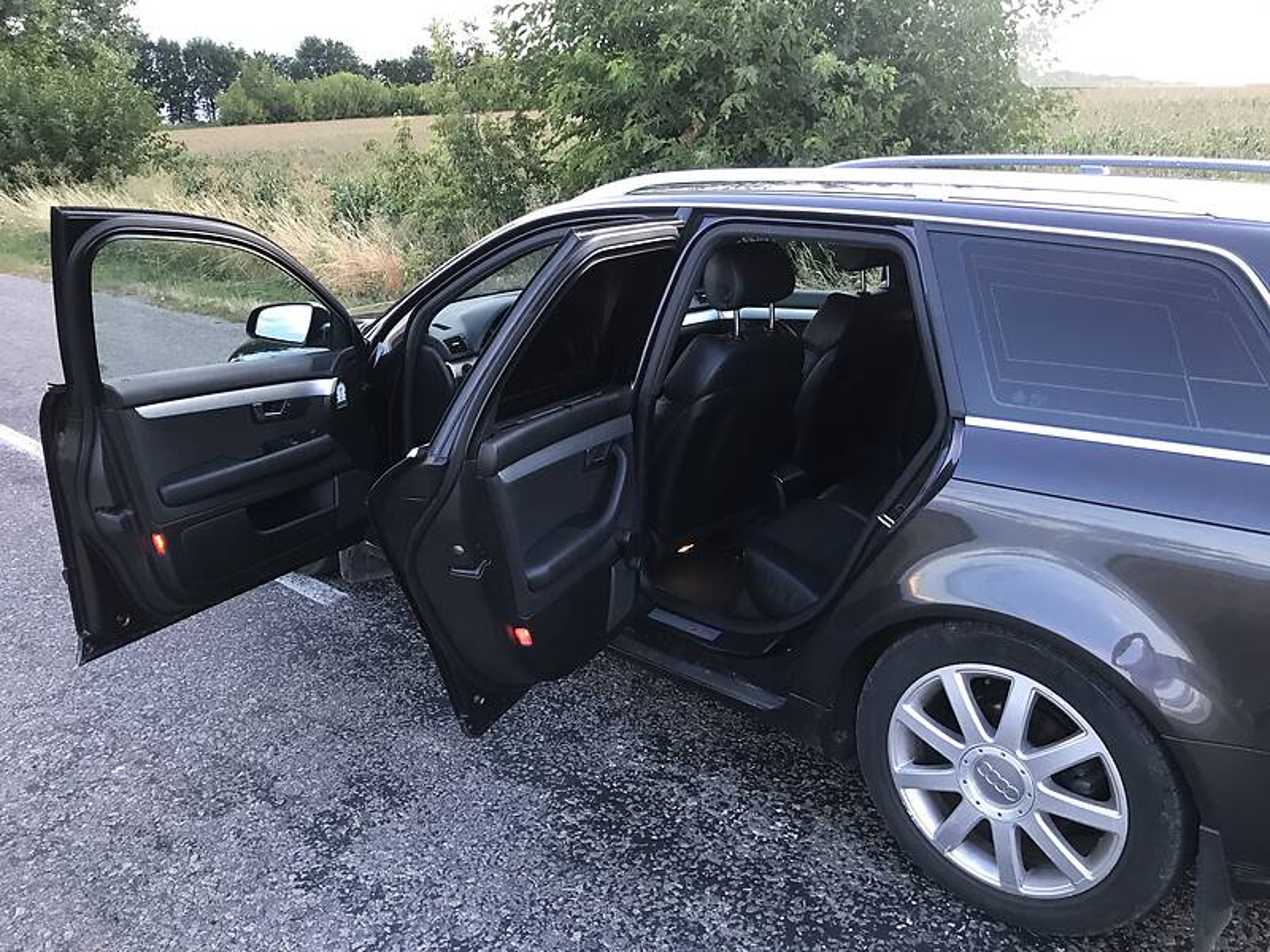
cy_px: 476
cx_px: 635
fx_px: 1027
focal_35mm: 28
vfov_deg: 49.7
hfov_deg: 63.4
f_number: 1.8
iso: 40
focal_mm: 4
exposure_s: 1/33
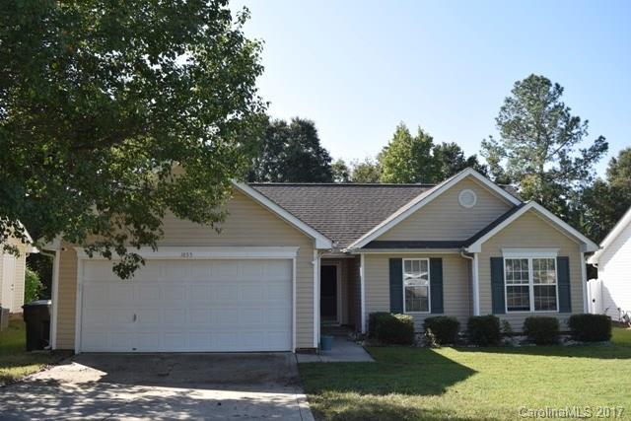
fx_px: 552
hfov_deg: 59.5
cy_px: 210
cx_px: 316
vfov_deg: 41.7
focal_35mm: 32
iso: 100
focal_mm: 21
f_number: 7.1
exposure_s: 1/200
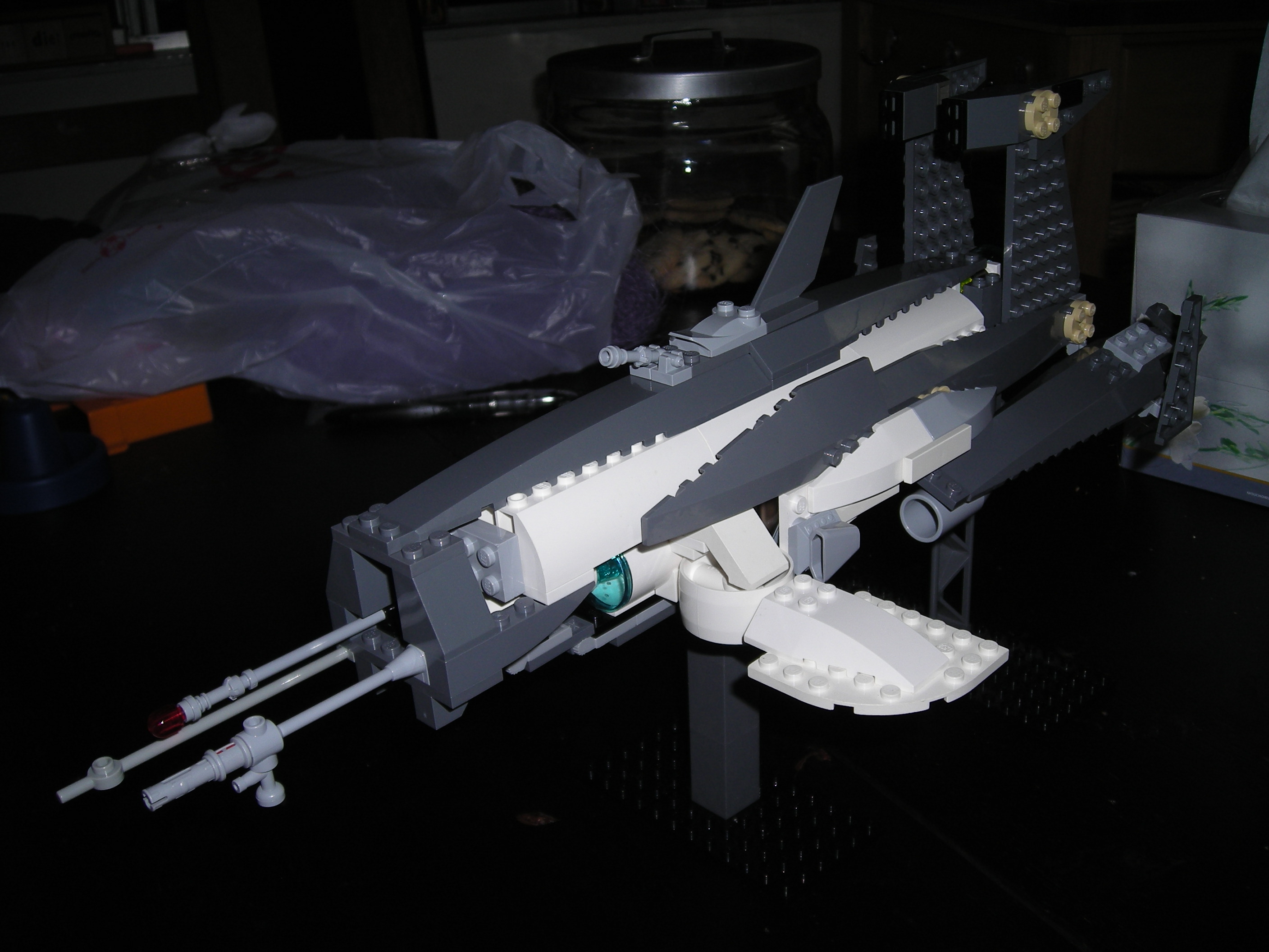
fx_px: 1393
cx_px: 634
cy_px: 476
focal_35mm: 38
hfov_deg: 49.0
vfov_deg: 37.7
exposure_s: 1/60
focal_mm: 6.3
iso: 50
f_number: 3.2
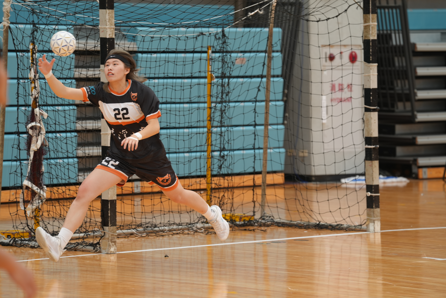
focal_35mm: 200
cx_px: 223
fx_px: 2478
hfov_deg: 10.3
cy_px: 149
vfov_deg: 6.9
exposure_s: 1/400
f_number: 4.5
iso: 640
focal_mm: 200
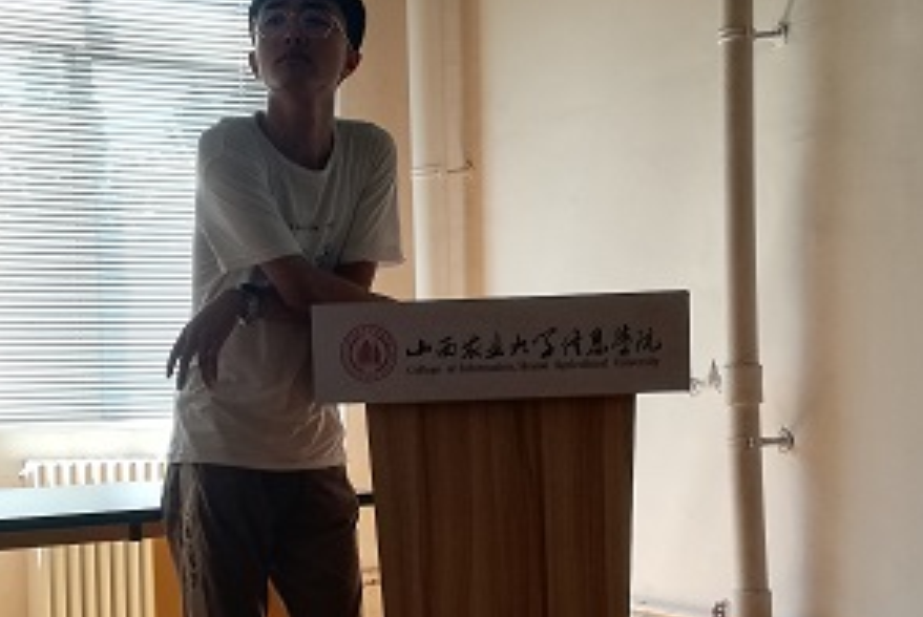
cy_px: 494
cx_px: 387
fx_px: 1514
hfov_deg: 33.8
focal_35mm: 59
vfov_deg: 22.7
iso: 100
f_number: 2.2
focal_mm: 3.81
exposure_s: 1/100
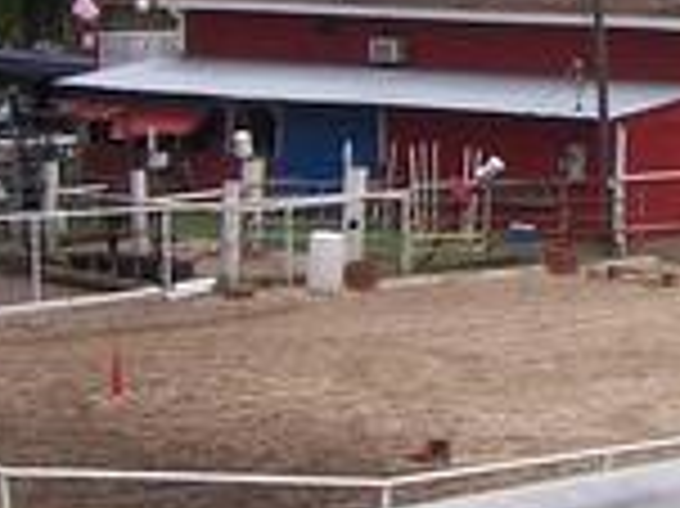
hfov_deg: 12.4
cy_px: 85
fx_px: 3003
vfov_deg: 9.7
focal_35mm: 153
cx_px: 937
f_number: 4.8
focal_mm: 6
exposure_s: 1/500
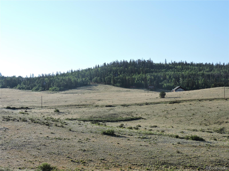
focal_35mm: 70
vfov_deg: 21.0
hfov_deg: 27.8
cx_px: 114
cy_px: 86
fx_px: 463
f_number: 3.9
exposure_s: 1/500
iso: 100
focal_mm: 12.5
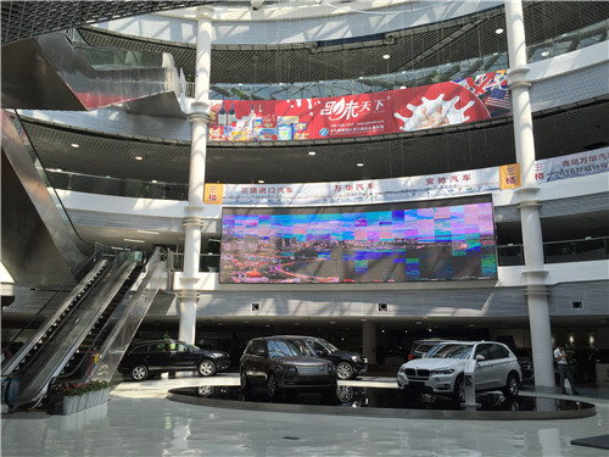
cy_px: 228
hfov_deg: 61.7
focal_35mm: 29
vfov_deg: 48.2
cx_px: 304
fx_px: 510
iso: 32
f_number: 2.2
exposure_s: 1/682
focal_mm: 4.15
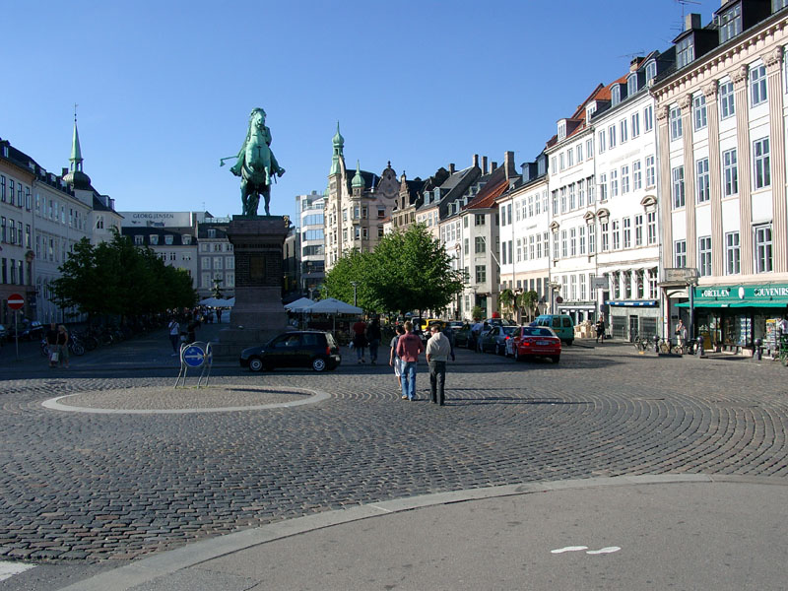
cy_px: 296
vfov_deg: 41.8
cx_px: 394
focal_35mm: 34
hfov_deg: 54.0
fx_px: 774
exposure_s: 1/646
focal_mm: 7.13
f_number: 4
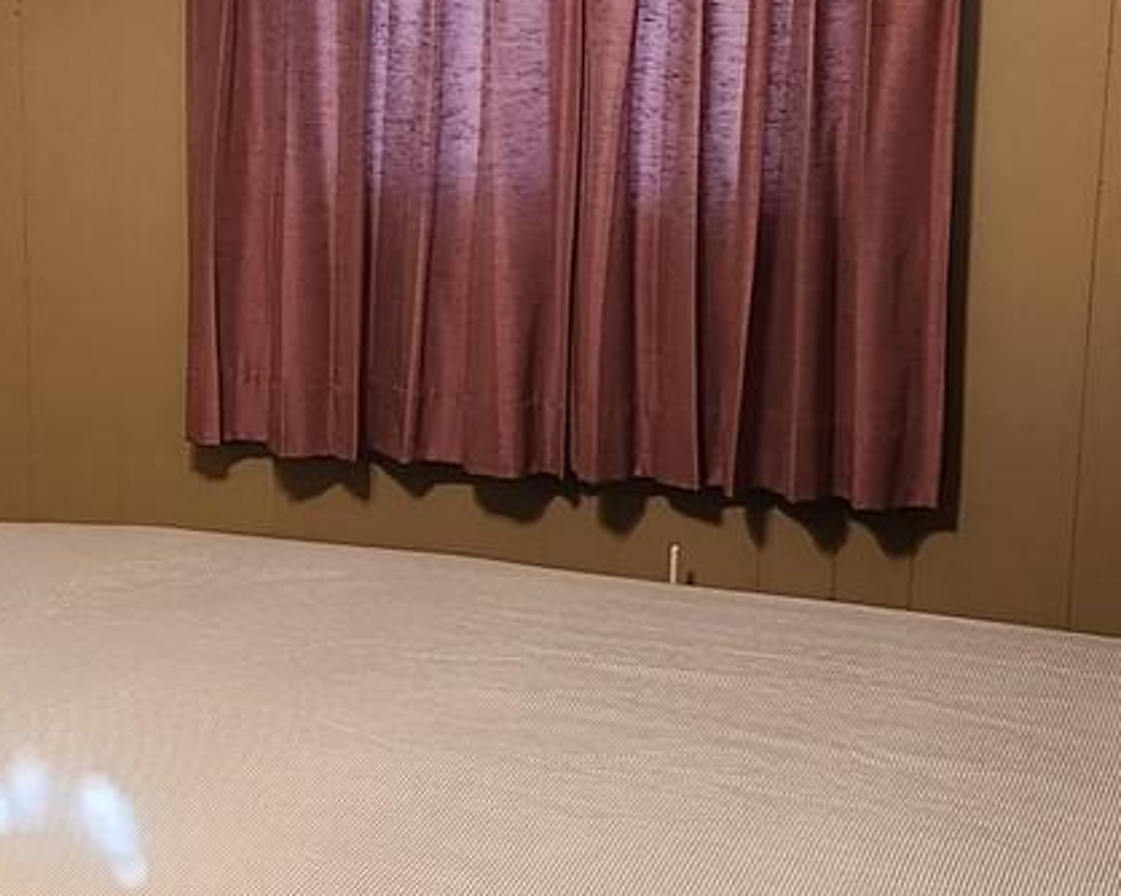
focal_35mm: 86
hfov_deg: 22.1
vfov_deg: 17.8
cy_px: 496
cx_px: 306
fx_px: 2852
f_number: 1.8
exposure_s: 1/120
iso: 640
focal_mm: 5.4
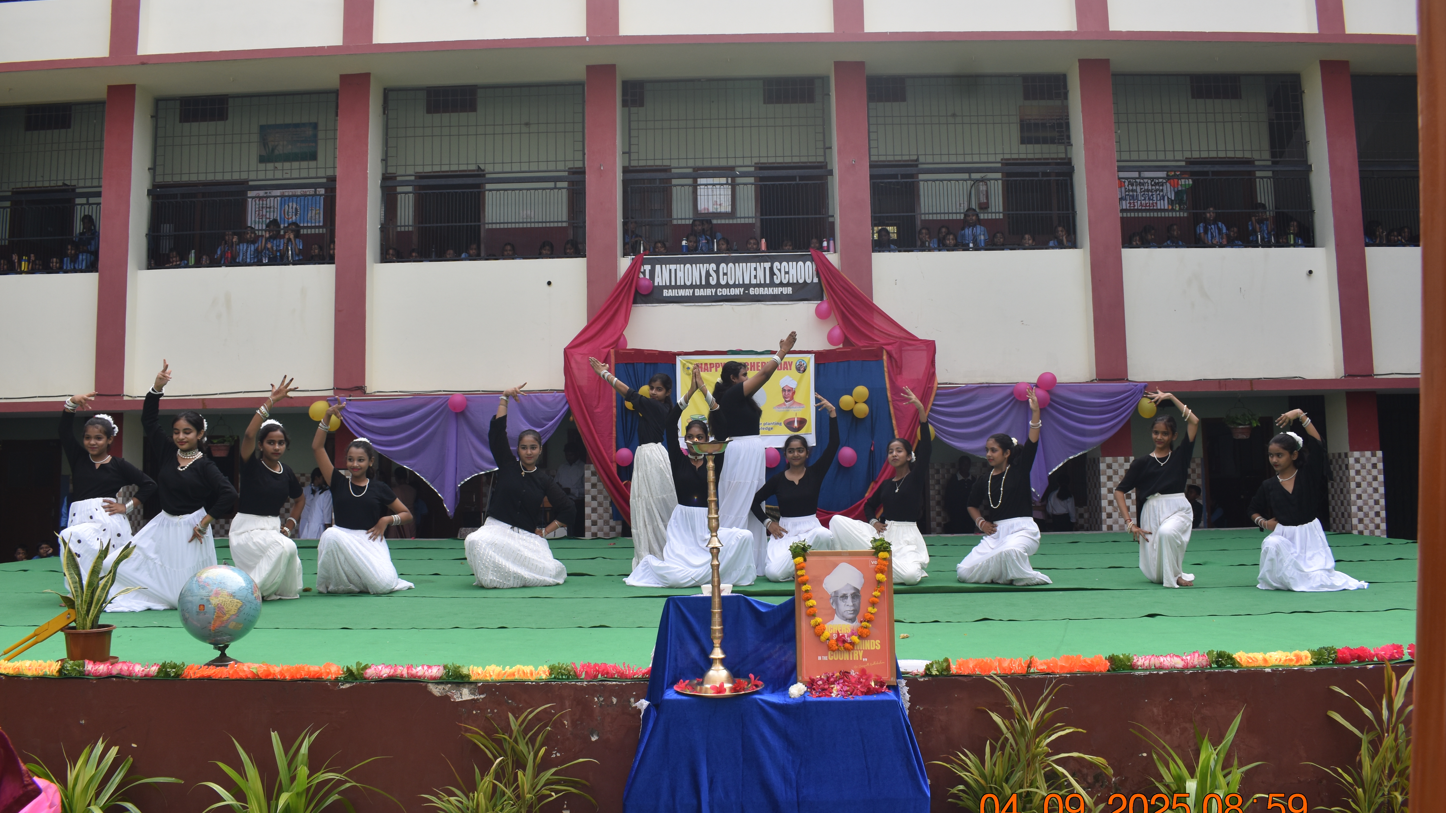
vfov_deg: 40.2
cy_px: 389
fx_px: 1112
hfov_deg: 66.1
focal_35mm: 29
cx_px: 707
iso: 200
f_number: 7.1
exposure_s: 1/250
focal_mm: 18
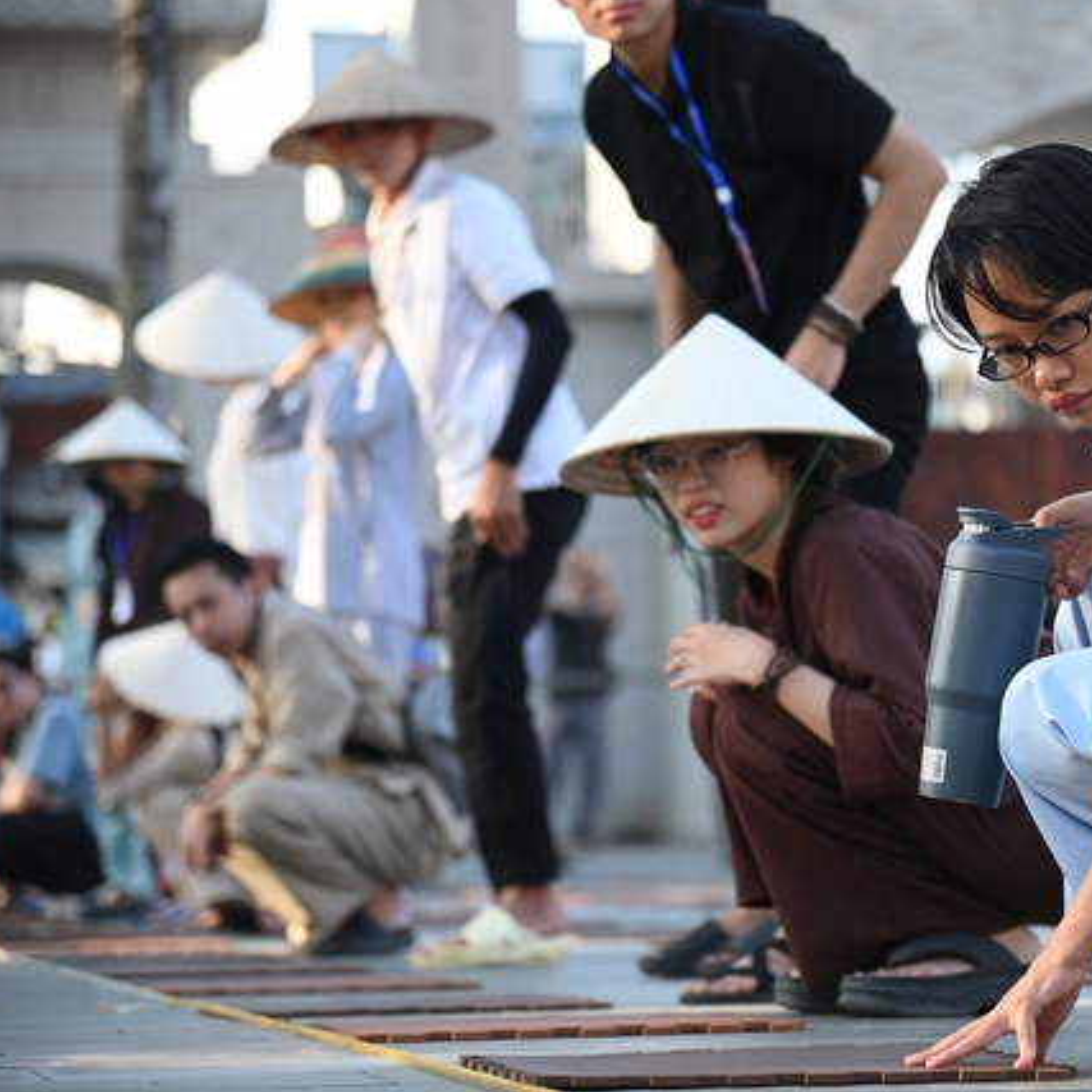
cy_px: 542
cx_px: 765
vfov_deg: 11.3
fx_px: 5532
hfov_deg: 11.3
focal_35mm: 155
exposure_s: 1/400
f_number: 4
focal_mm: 120
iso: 400
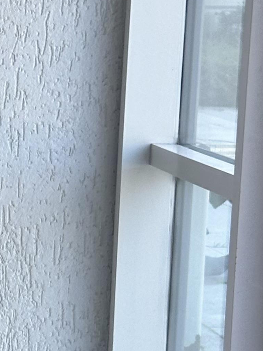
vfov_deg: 10.4
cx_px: -252
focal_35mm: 189
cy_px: 308
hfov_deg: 7.6
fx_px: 1915
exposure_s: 1/154
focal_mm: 6.86
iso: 80
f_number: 1.78
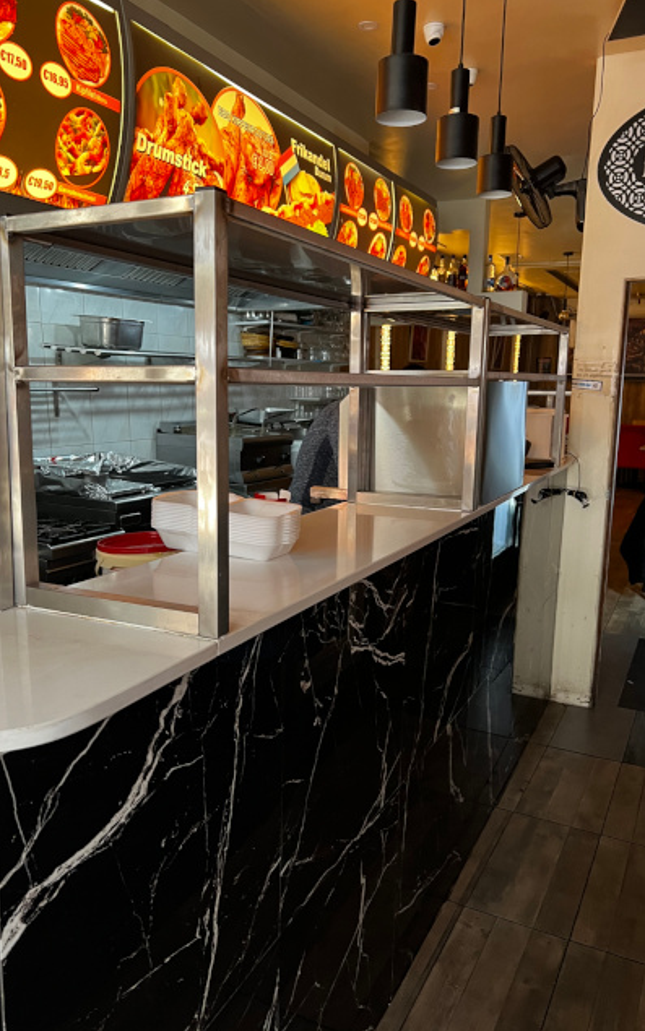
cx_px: 299
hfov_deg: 40.6
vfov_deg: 61.2
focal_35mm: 31
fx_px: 872
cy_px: 513
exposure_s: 1/50
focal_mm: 4.15
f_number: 2.2
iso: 40
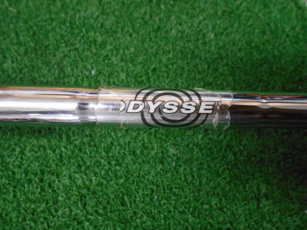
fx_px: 231
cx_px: 154
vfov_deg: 53.1
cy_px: 115
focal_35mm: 26
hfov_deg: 67.3
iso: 800
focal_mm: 4.6
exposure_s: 1/40
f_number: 3.2
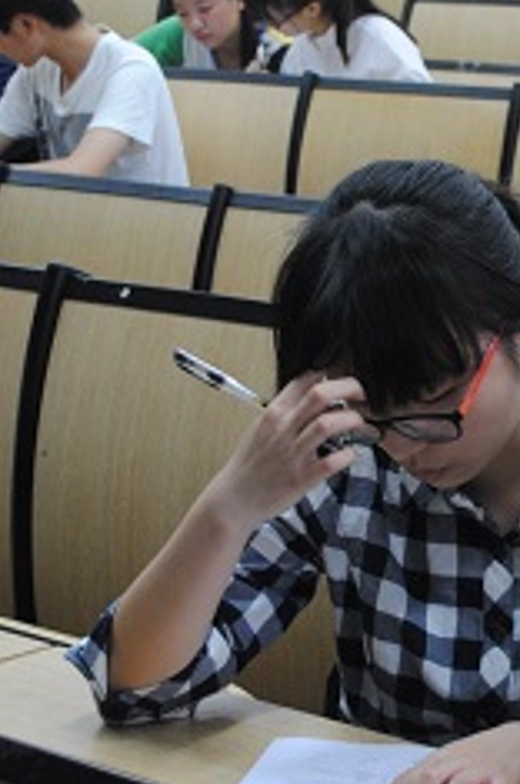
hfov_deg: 13.7
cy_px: 357
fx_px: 2086
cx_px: 673
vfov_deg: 21.3
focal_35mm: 96
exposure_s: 1/15
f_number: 4.5
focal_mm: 30
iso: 400
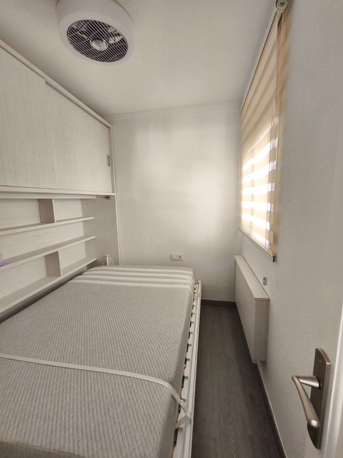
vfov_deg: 98.2
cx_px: 172
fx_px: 198
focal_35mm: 15
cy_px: 229
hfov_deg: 81.7
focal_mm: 1.91
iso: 125
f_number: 2.2
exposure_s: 1/50
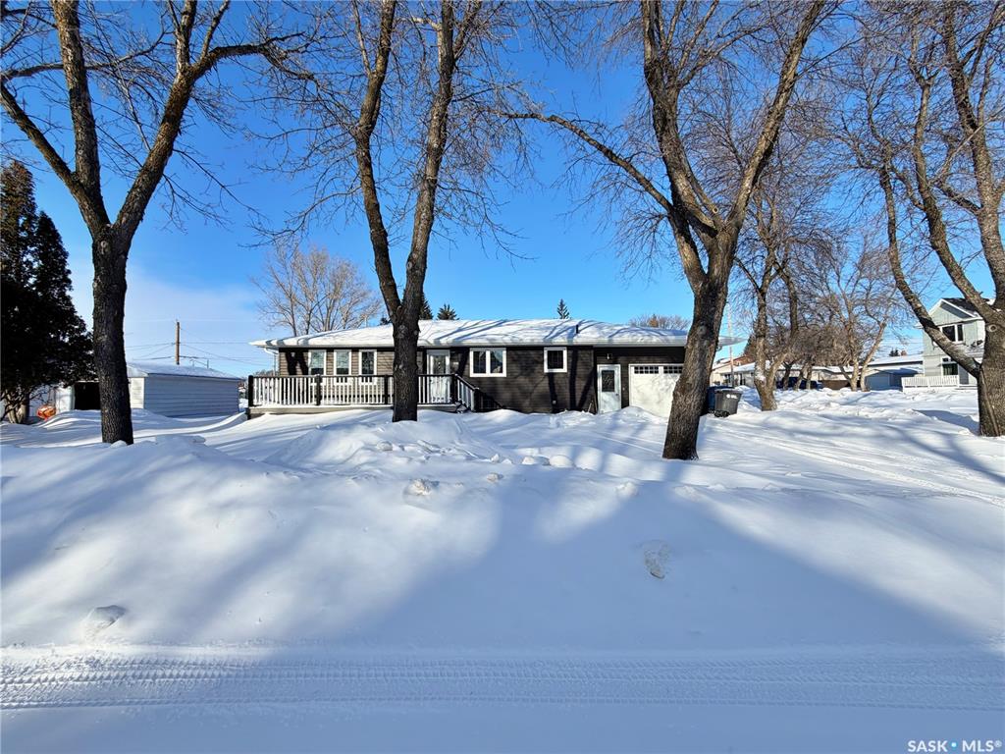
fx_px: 406
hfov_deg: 102.1
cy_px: 377
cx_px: 502
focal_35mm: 14
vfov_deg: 85.7
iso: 20
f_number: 2.2
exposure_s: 1/901
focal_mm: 2.22
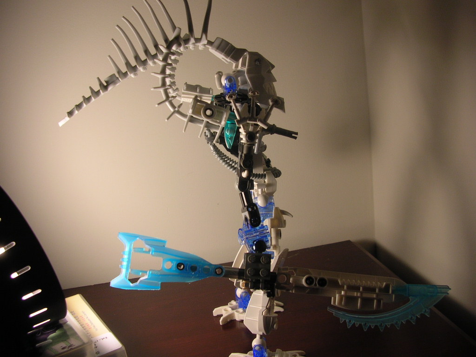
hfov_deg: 52.6
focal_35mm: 35
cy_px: 178
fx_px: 481
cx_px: 238
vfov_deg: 40.7
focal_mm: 5.8
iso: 50
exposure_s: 1/88.4
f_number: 2.8
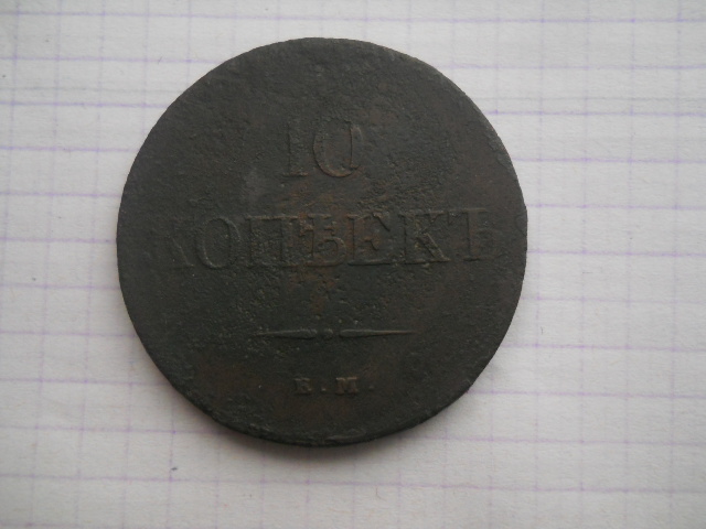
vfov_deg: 35.1
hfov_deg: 45.8
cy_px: 264
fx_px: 836
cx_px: 353
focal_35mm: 41
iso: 400
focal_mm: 6.72
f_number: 3.1
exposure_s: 1/200
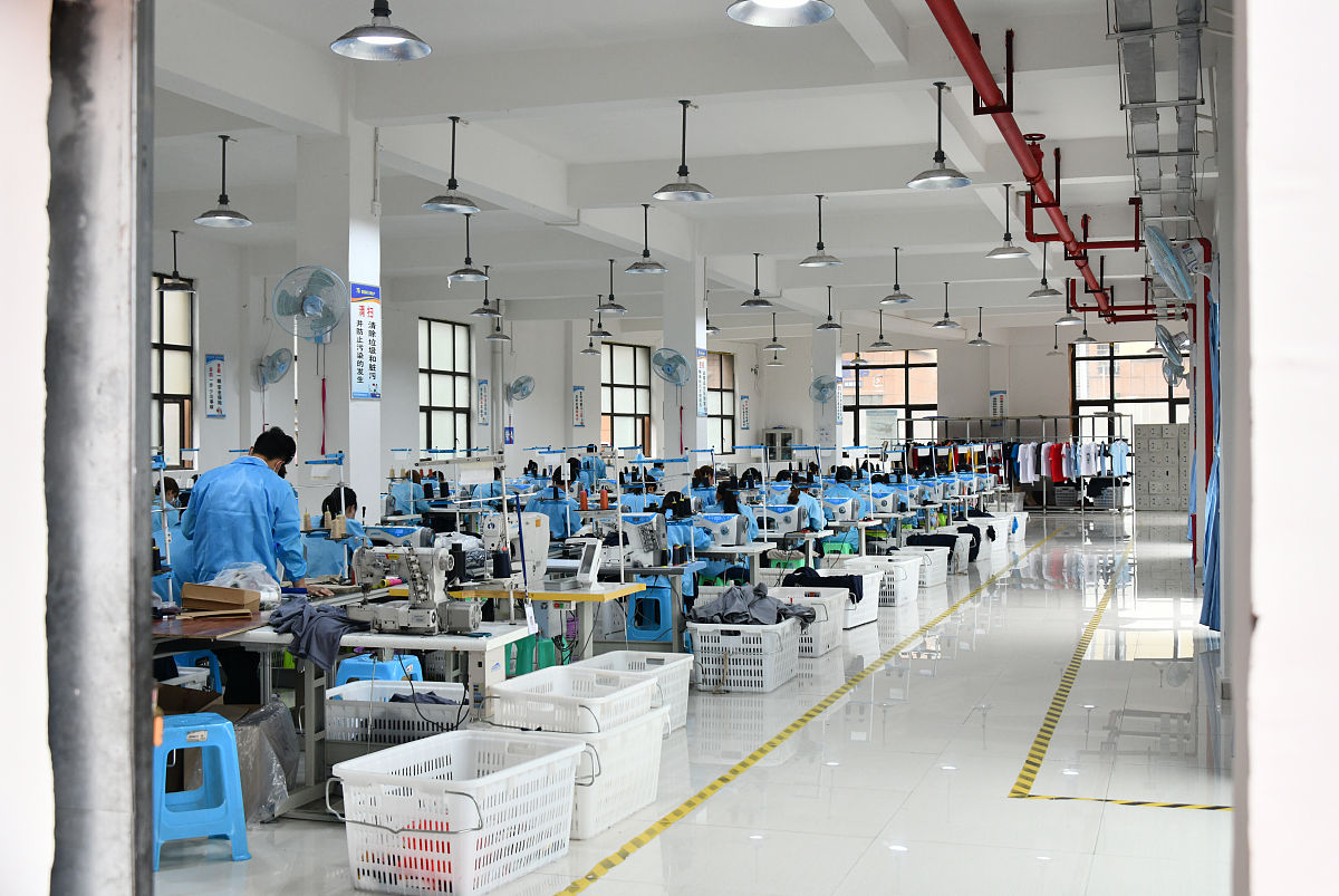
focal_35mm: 38
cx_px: 670
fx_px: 1415
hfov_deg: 50.6
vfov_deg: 35.1
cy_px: 448
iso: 800
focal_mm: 38
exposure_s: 1/400
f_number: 4.5
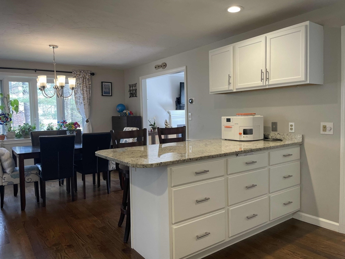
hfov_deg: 67.3
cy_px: 130
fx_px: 259
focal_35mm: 26
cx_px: 172
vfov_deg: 53.1
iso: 64
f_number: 1.6
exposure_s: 1/60
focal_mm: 4.2
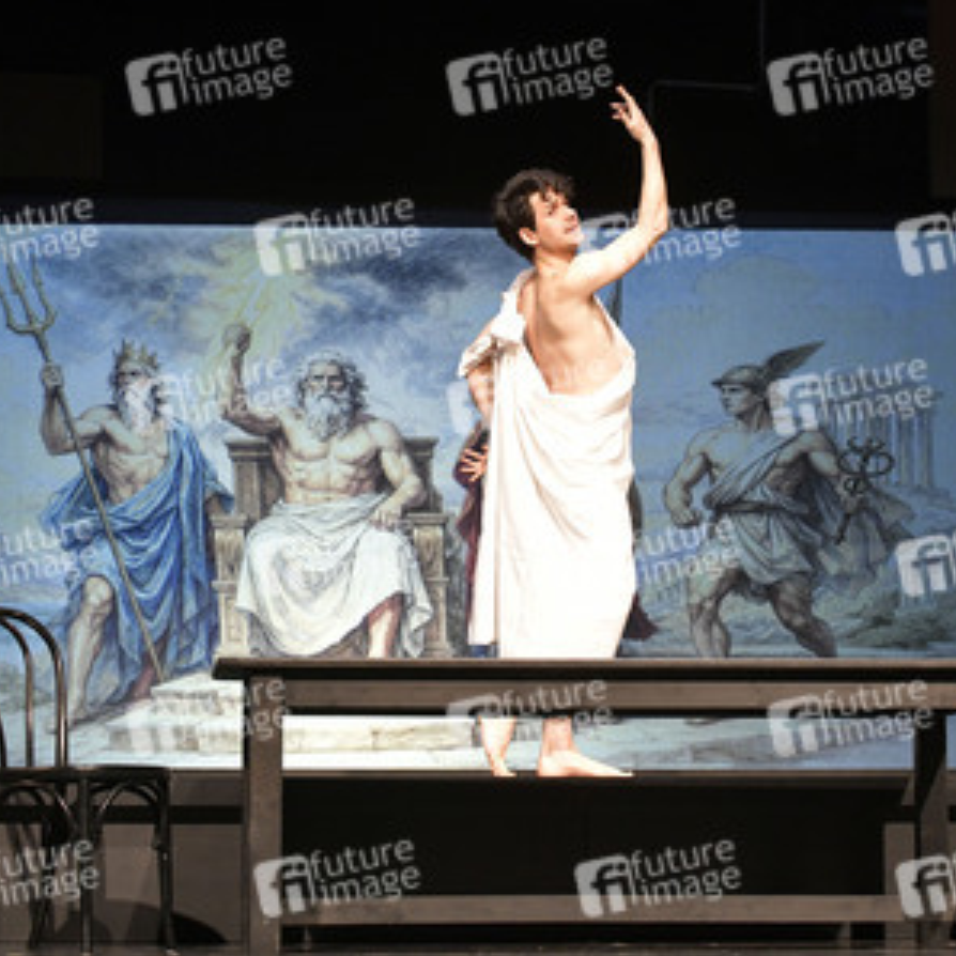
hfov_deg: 19.3
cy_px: 478
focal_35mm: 90
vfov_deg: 19.3
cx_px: 573
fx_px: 2812
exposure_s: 1/200
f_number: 6.3
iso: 3200
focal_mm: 70
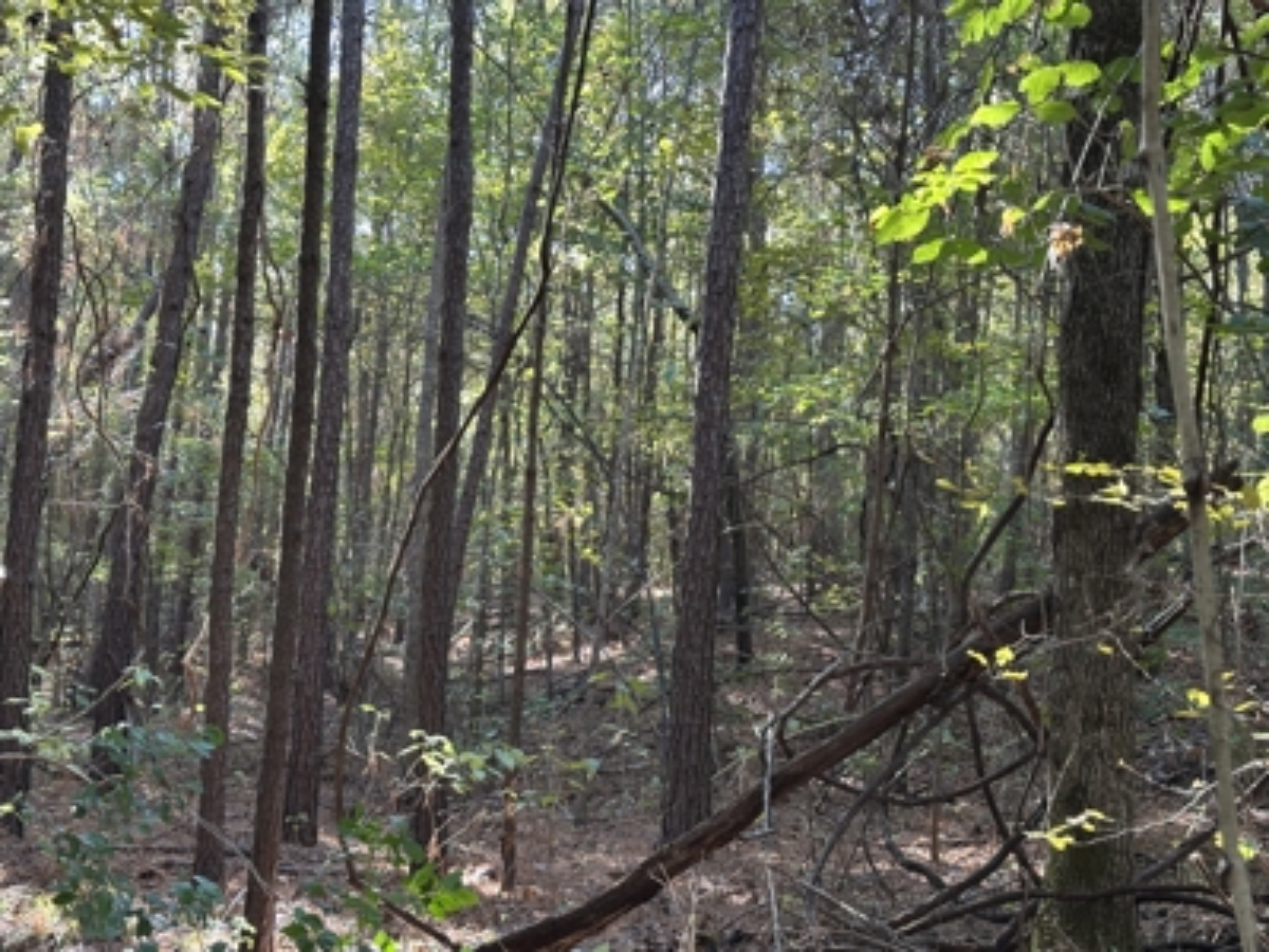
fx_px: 1760
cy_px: 476
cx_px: 634
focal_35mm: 48
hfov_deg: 39.7
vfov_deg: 30.3
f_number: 1.78
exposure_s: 1/60
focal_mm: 6.86
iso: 100
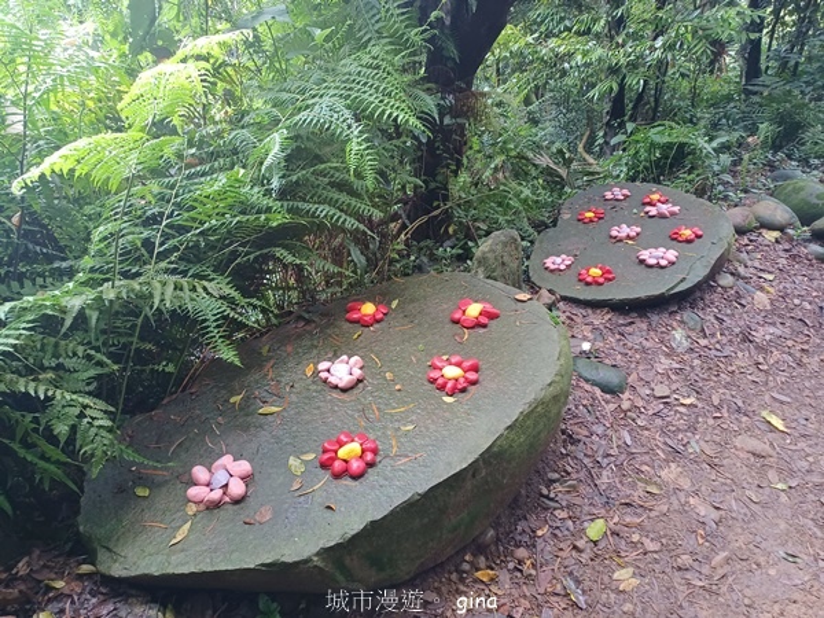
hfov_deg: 69.4
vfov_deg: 54.9
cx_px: 412
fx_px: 595
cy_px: 309
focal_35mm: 25
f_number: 1.8
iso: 320
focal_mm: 4.6
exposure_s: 1/30
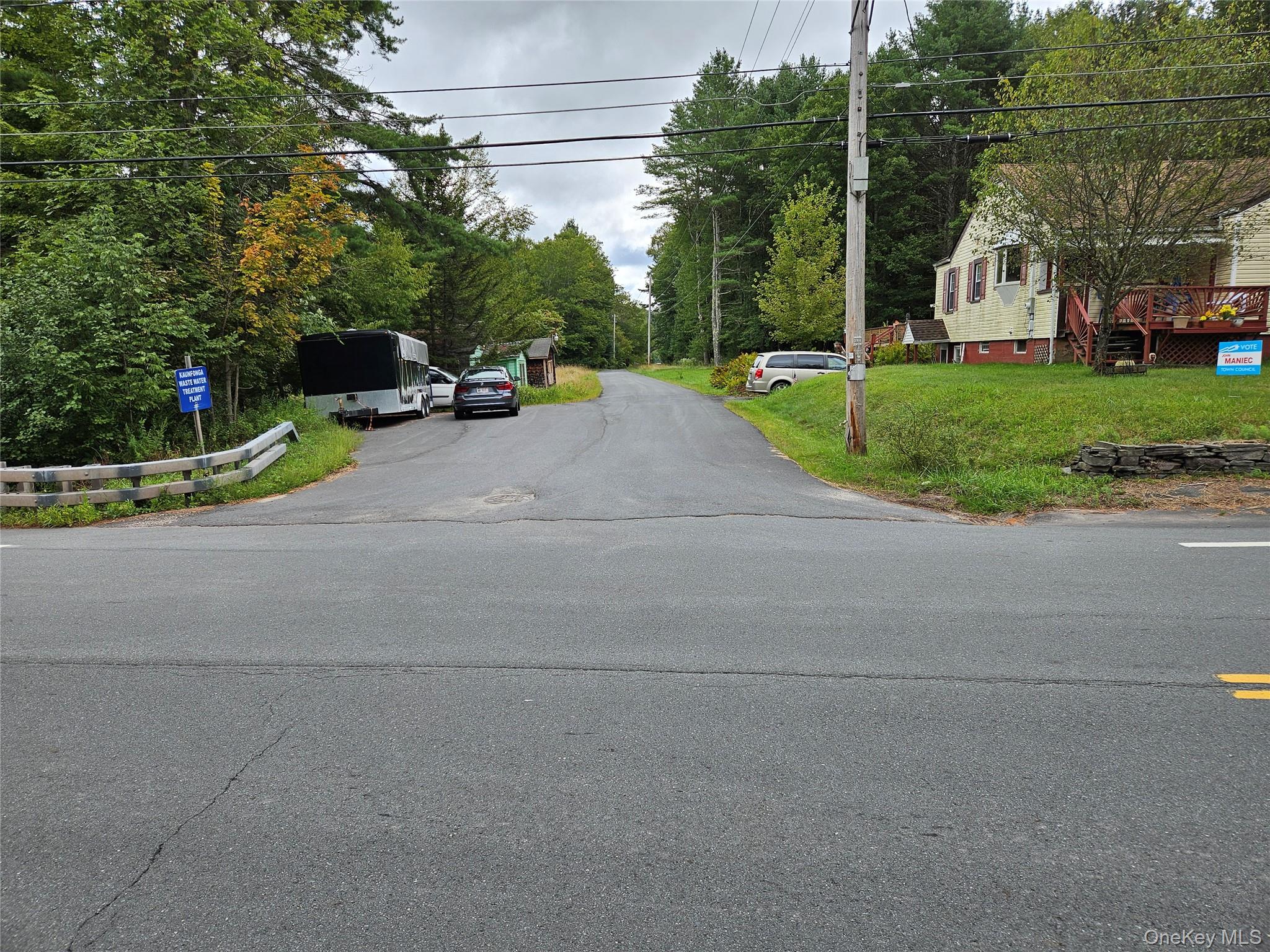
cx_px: 635
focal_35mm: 23
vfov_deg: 58.9
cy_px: 476
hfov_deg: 73.9
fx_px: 844
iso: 25
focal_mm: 5.4
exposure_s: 1/500
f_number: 1.8
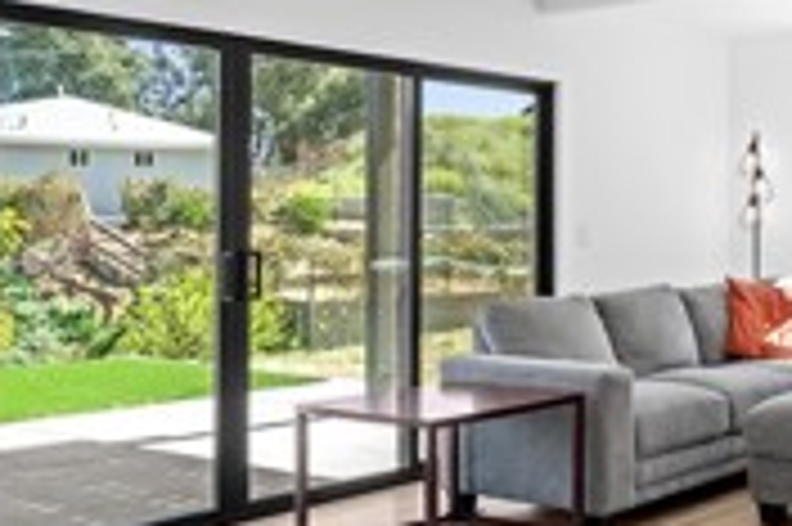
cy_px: 232
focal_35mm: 51
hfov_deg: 34.2
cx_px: 850
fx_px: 1121
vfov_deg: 26.4
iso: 400
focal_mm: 14
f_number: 8
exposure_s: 1/30
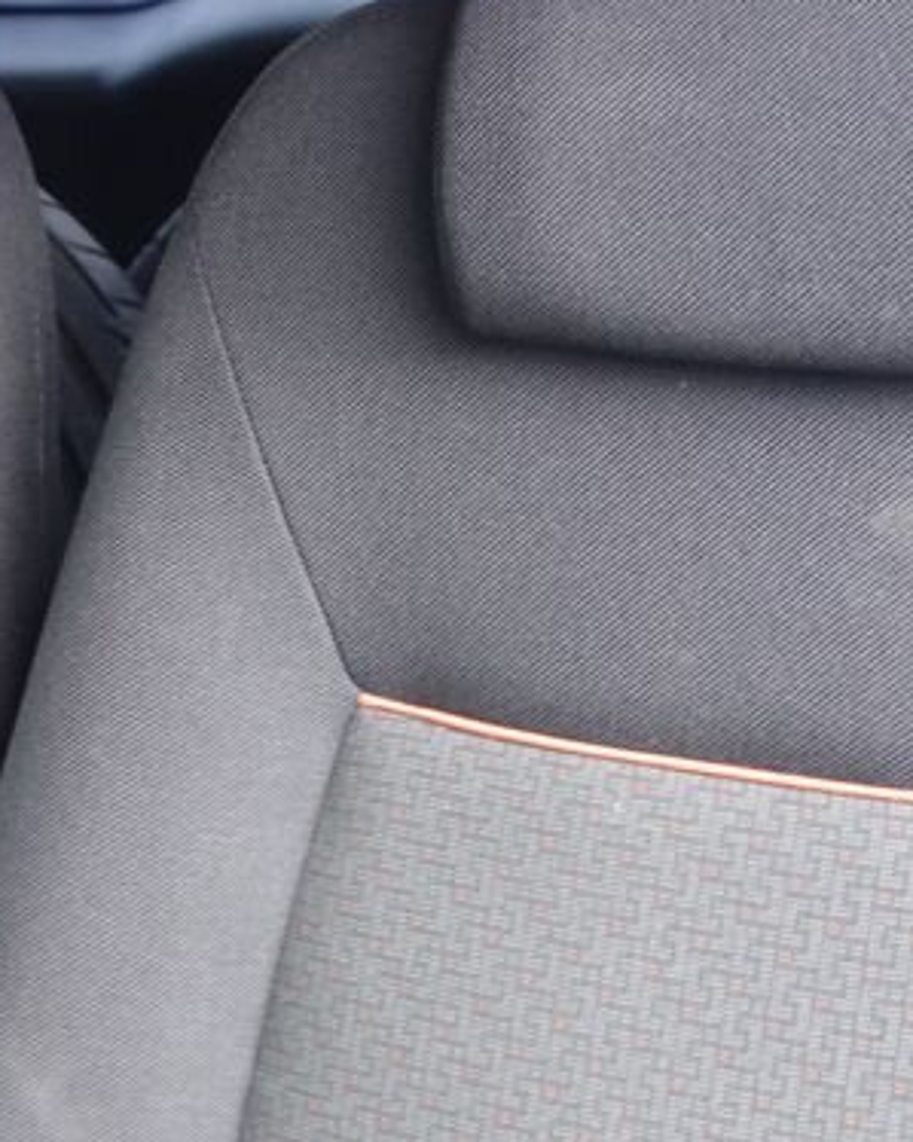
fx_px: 2433
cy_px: 624
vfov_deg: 26.4
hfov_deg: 20.3
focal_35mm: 72
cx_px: -82
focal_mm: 10.4
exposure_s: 1/30
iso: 640
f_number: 1.8
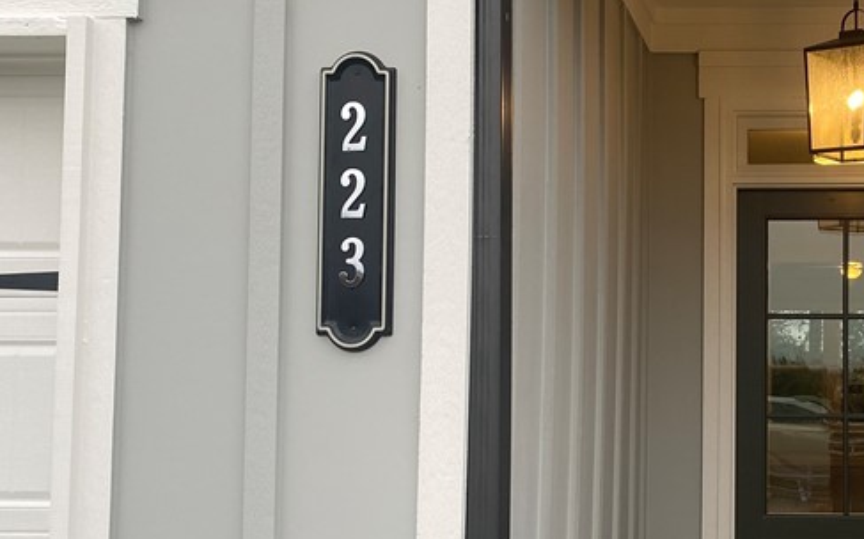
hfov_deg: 33.3
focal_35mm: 58
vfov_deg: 22.3
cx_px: 781
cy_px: 323
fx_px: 1365
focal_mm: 4.25
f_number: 1.8
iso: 50
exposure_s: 1/122
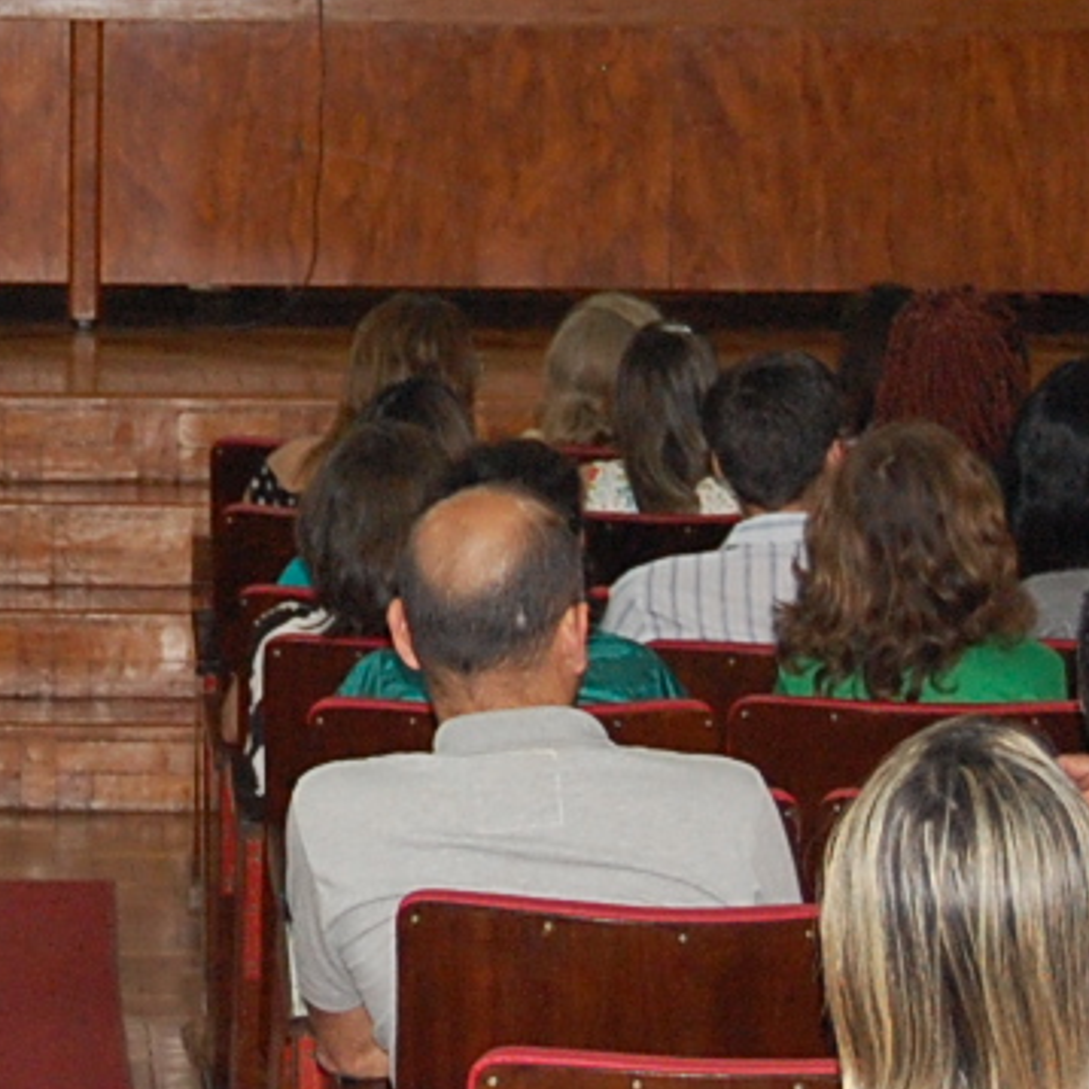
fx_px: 6086
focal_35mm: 171
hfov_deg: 10.1
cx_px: -146
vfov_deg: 10.1
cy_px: -3
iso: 1000
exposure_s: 1/60
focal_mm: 32
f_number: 4.5
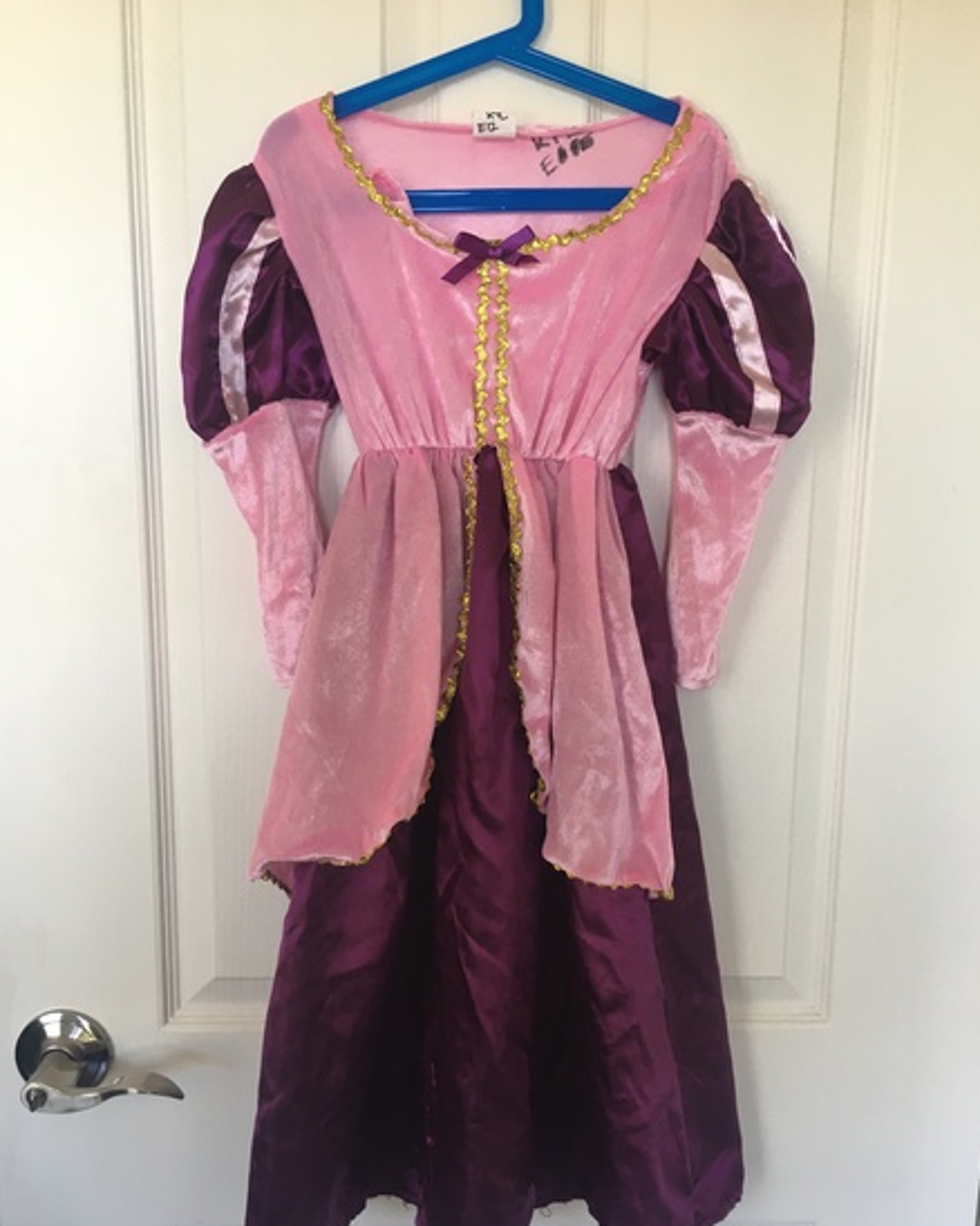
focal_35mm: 31
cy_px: 669
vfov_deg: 57.1
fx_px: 1125
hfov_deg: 47.1
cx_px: 492
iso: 40
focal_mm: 4.15
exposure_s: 1/33
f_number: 2.2
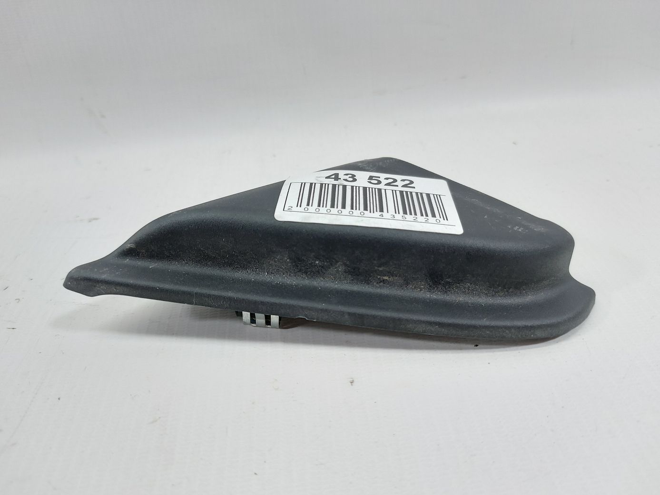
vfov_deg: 56.8
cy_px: 248
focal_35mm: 24
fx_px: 458
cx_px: 330
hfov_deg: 71.6
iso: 100
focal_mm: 5.23
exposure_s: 1/50
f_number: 1.8
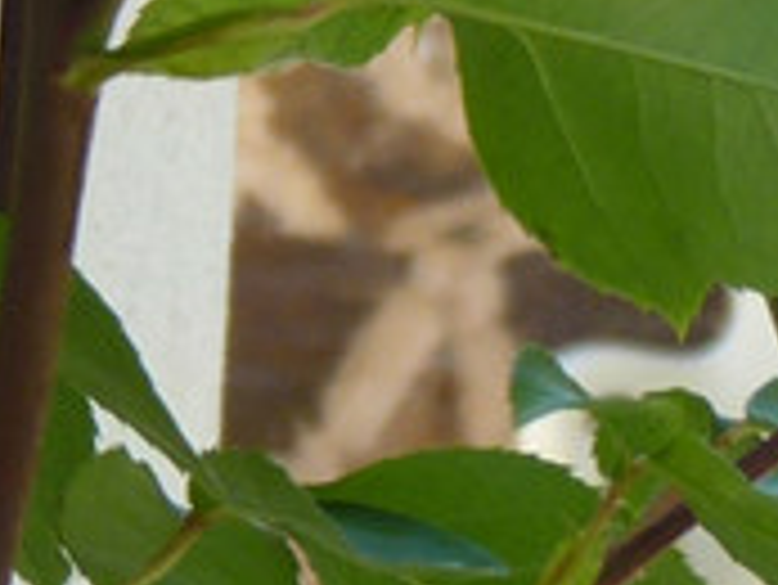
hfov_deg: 2.9
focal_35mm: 672
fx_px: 15114
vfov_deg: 2.2
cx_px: 886
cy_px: -585
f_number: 3.6
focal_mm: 16.1
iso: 80
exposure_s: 1/100
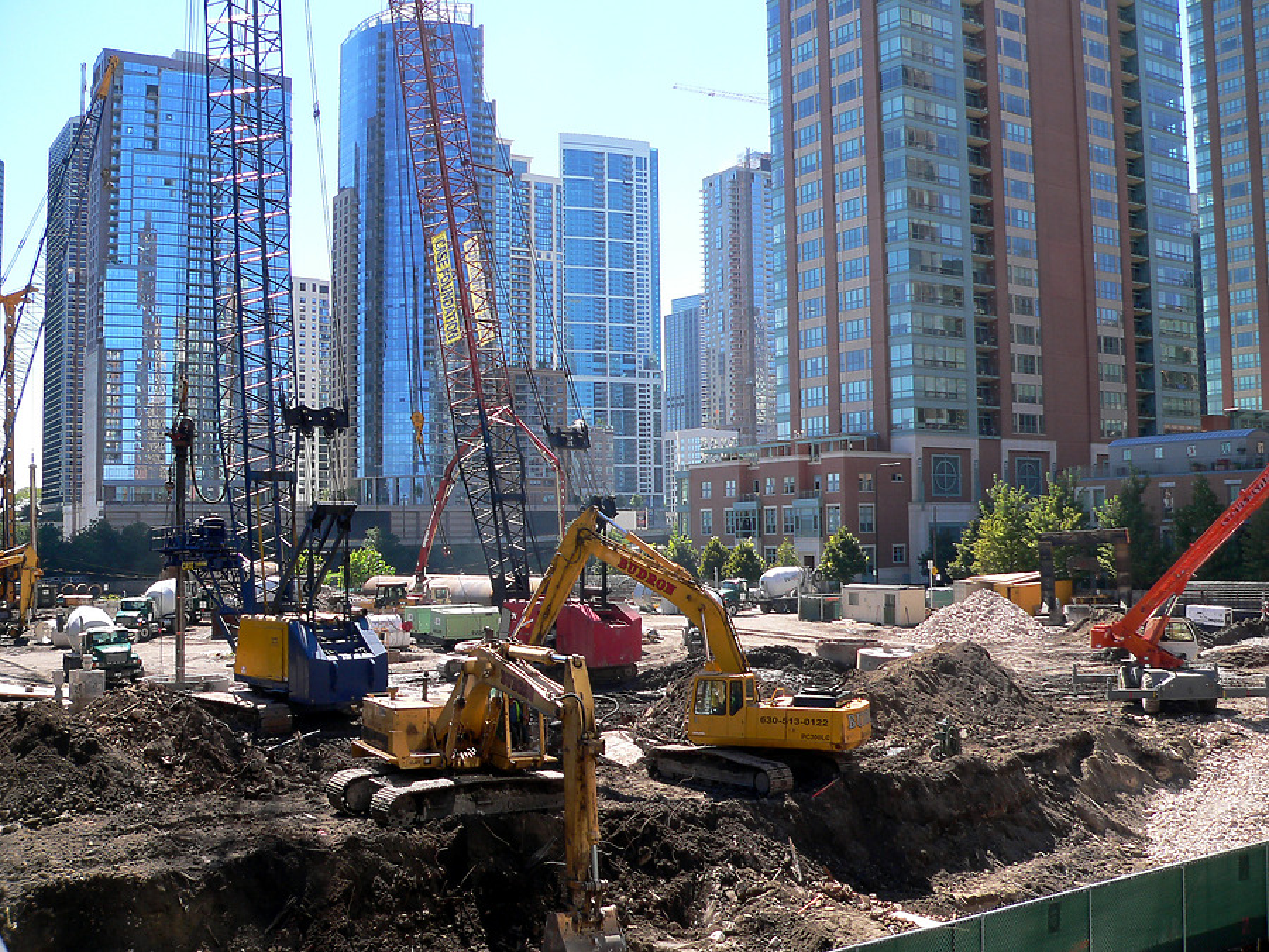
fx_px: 1320
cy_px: 476
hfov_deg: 51.4
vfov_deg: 39.7
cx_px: 634
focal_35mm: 36
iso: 80
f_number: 2.8
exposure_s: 1/400
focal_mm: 6
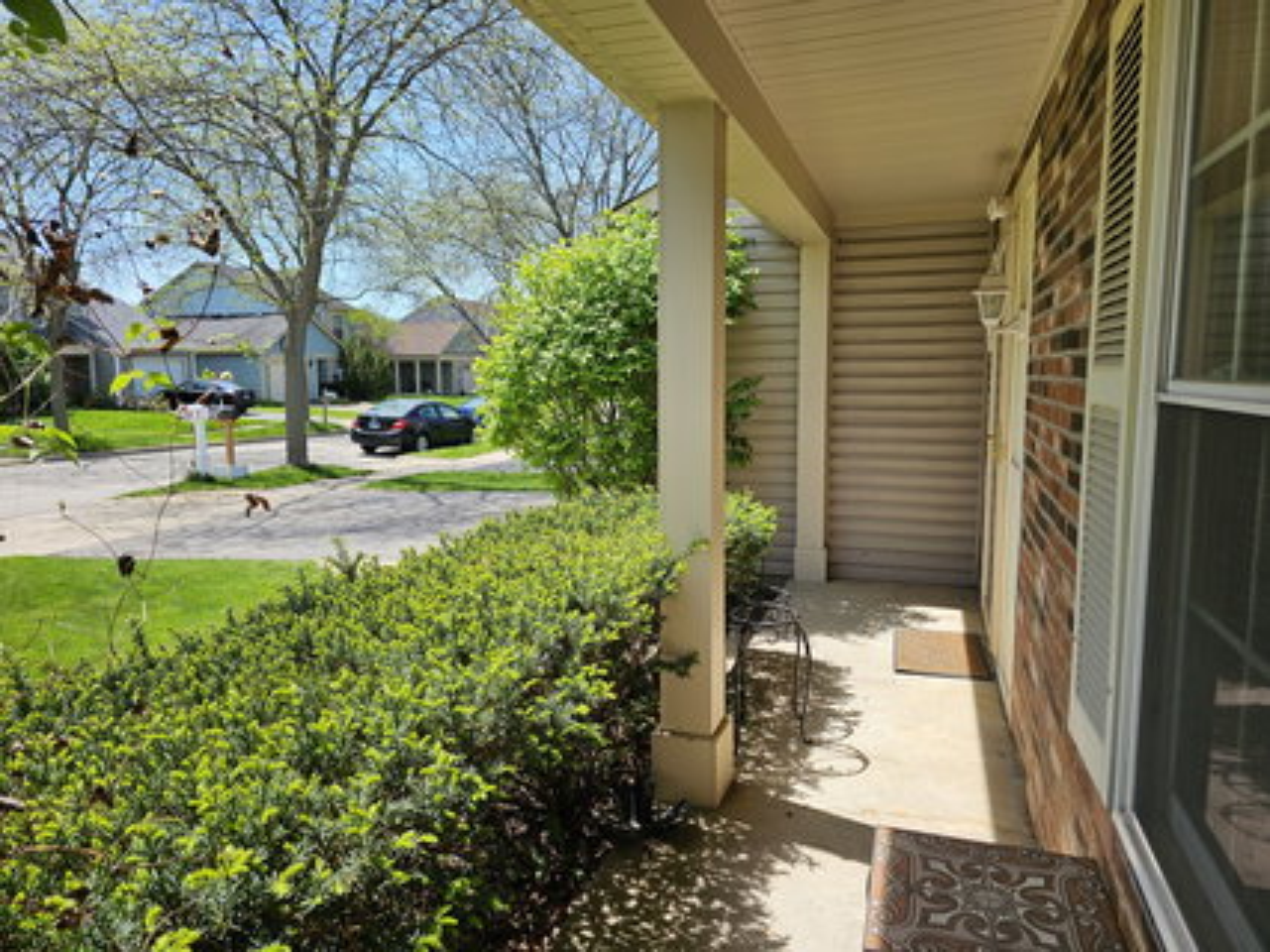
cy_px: 476
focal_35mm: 23
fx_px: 844
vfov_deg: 58.9
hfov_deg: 73.9
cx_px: 635
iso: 10
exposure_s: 1/414
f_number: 1.7
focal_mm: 6.3
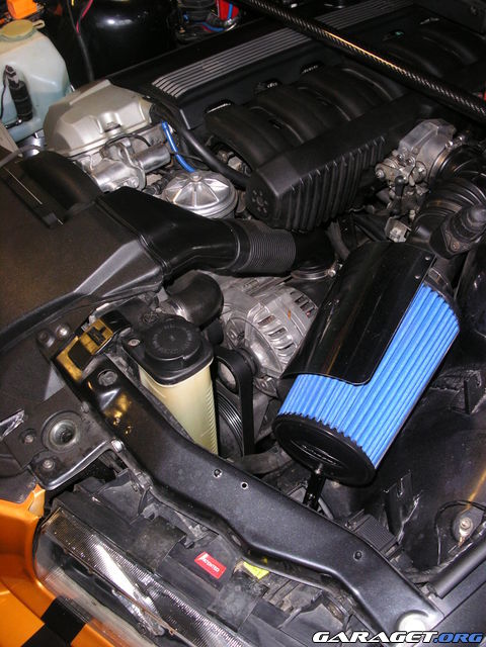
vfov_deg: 49.0
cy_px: 324
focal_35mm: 38
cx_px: 243
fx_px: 711
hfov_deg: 37.7
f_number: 2.8
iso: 200
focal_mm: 7.8
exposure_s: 1/45
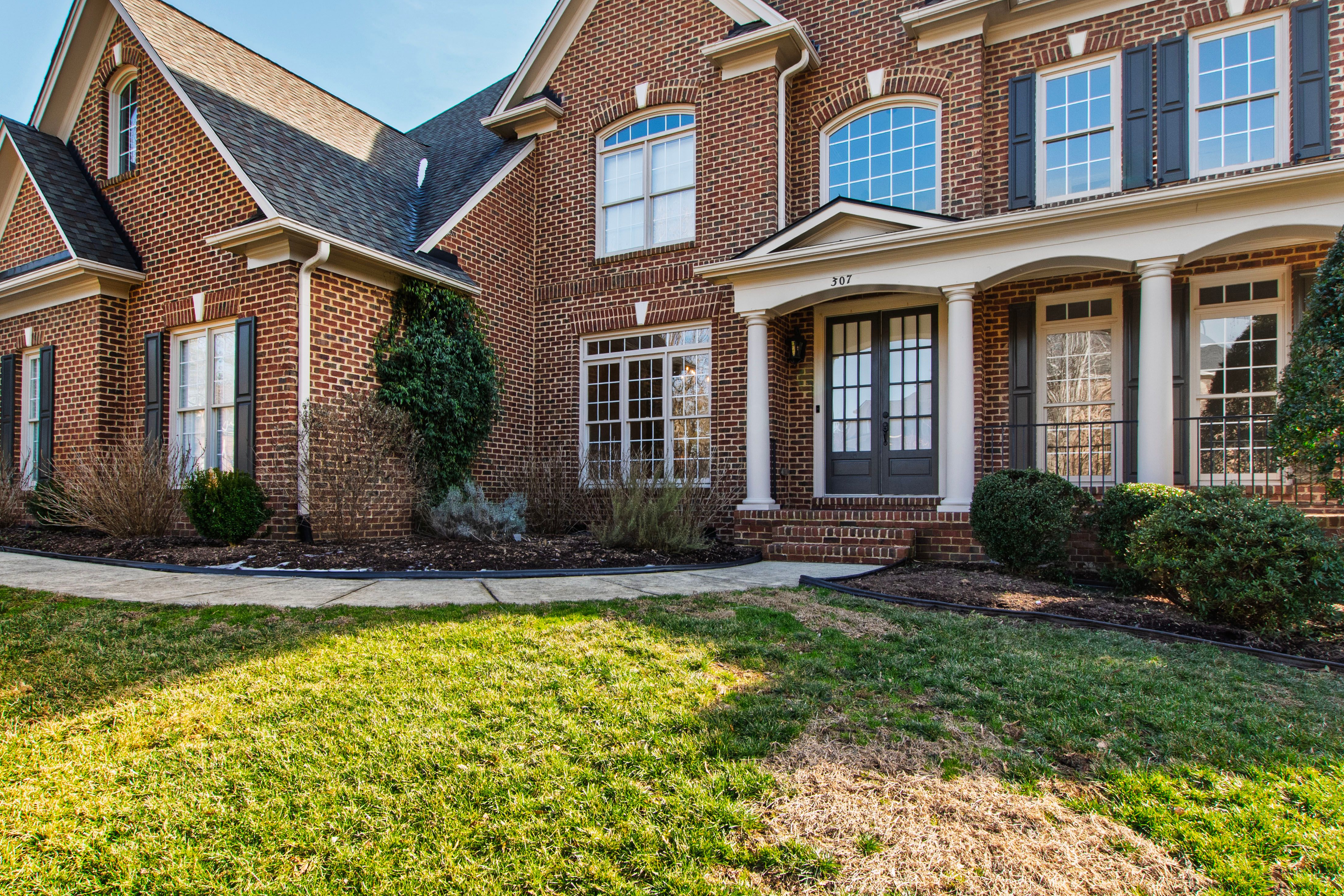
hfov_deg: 86.9
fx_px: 709
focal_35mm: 19
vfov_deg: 64.5
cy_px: 464
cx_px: 678
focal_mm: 10
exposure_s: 1/80
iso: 250
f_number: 8
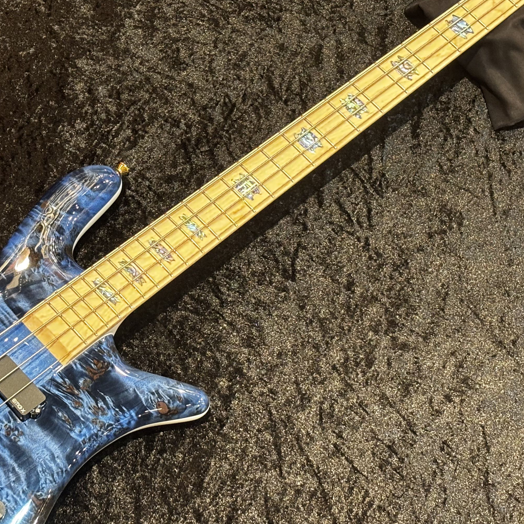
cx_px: 155
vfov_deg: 18.9
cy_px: 286
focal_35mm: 92
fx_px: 1576
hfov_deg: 18.8
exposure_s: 1/40
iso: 320
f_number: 1.6
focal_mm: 5.96
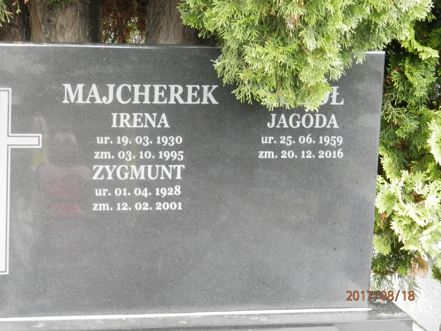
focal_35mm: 106
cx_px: 220
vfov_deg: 14.0
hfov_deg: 18.5
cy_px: 166
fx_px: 1350
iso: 200
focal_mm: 19
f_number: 4.5
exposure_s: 1/13
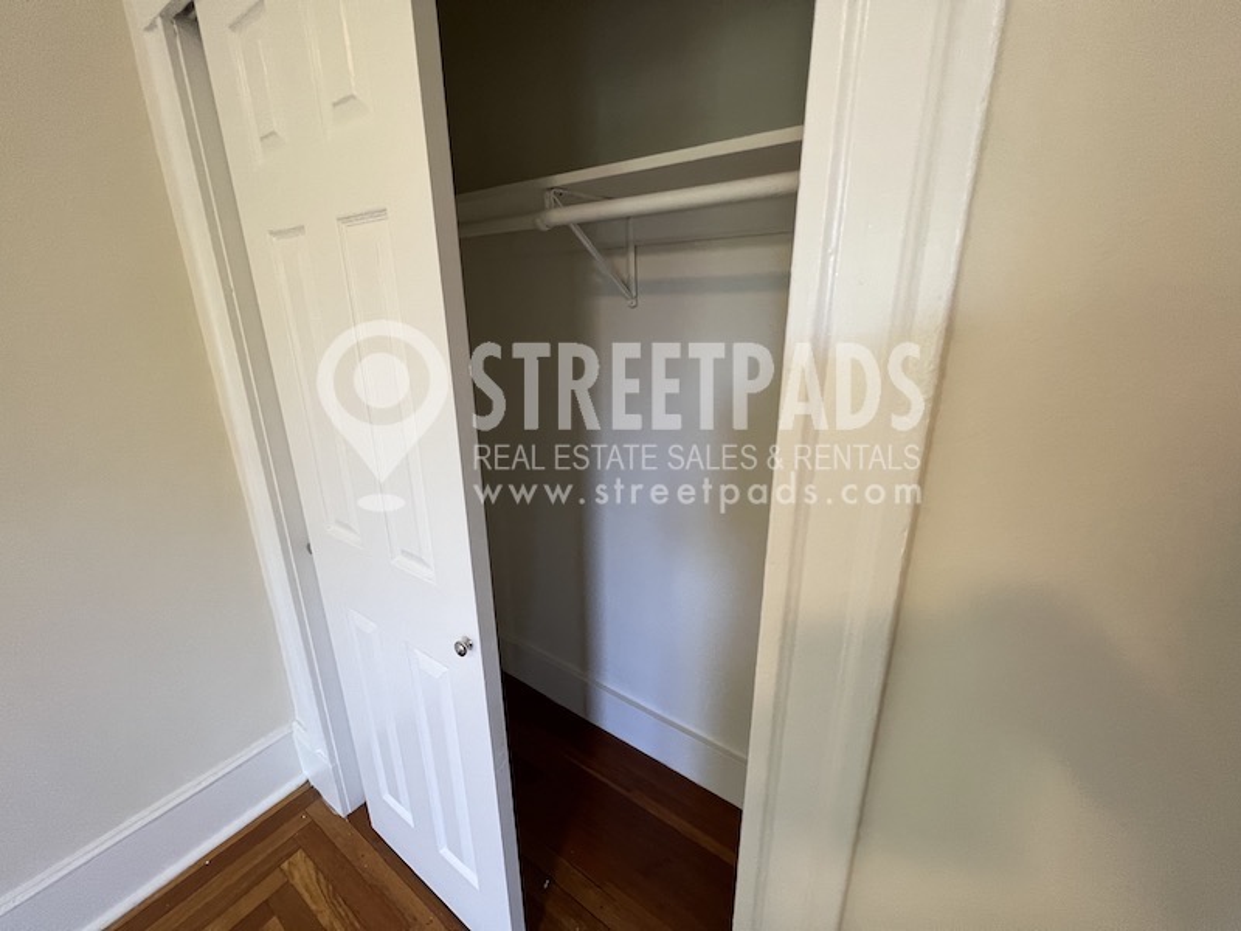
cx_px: 620
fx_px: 466
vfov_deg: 89.9
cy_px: 466
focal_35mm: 13
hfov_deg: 106.2
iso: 200
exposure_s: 1/60
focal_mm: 1.57
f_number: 1.8
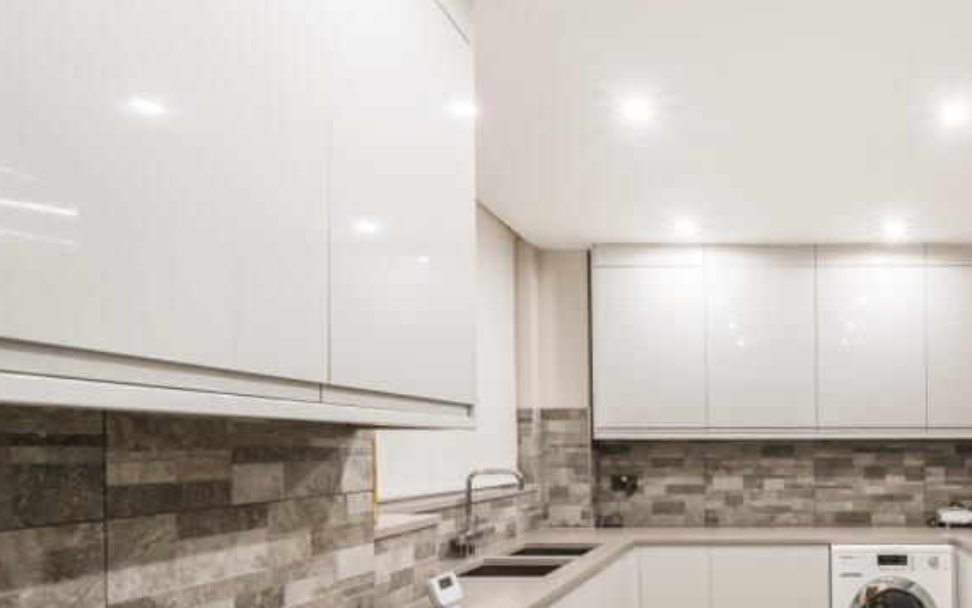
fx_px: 583
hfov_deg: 73.3
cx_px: 743
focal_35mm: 22
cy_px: 430
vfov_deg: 53.4
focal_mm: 12
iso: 640
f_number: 11
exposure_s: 1/6
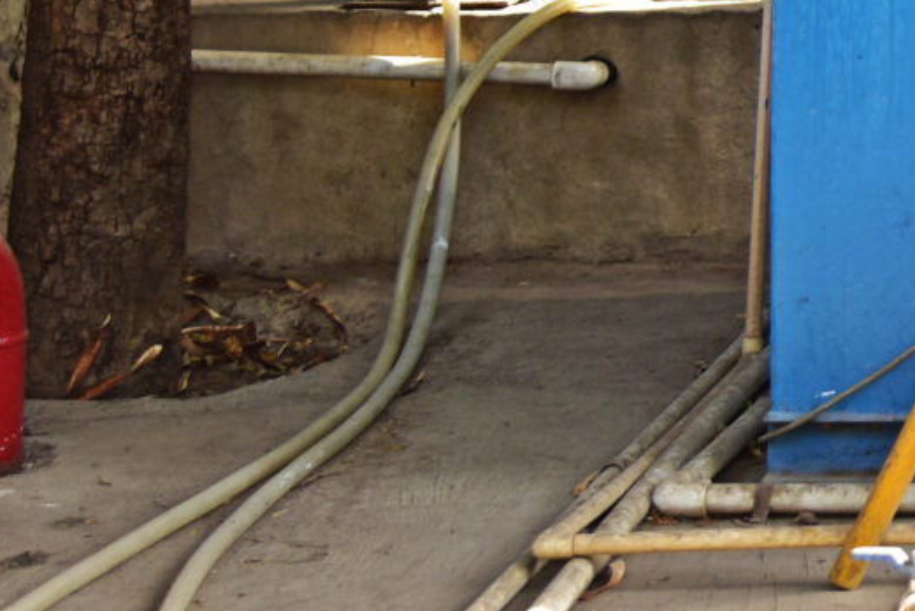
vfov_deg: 7.6
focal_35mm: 172
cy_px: -700
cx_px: 1668
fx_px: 4374
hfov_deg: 11.1
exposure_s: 1/125
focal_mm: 35
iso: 160
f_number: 4.5
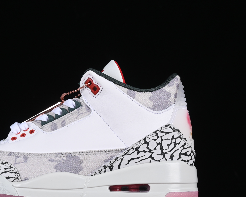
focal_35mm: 114
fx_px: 830
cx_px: 66
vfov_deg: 13.5
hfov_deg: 16.8
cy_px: 120
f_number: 8
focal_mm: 50
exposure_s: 1/100
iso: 160
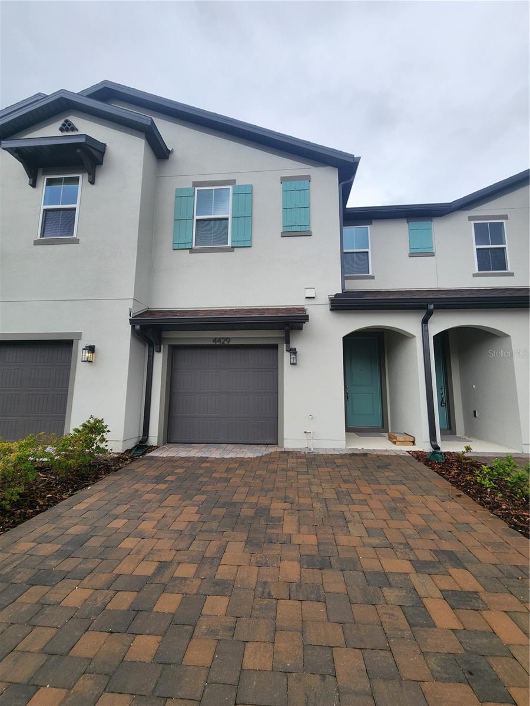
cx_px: 265
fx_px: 265
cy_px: 353
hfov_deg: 89.9
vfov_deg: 106.2
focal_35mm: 13
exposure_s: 1/1248
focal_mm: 2.2
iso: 50
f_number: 2.2
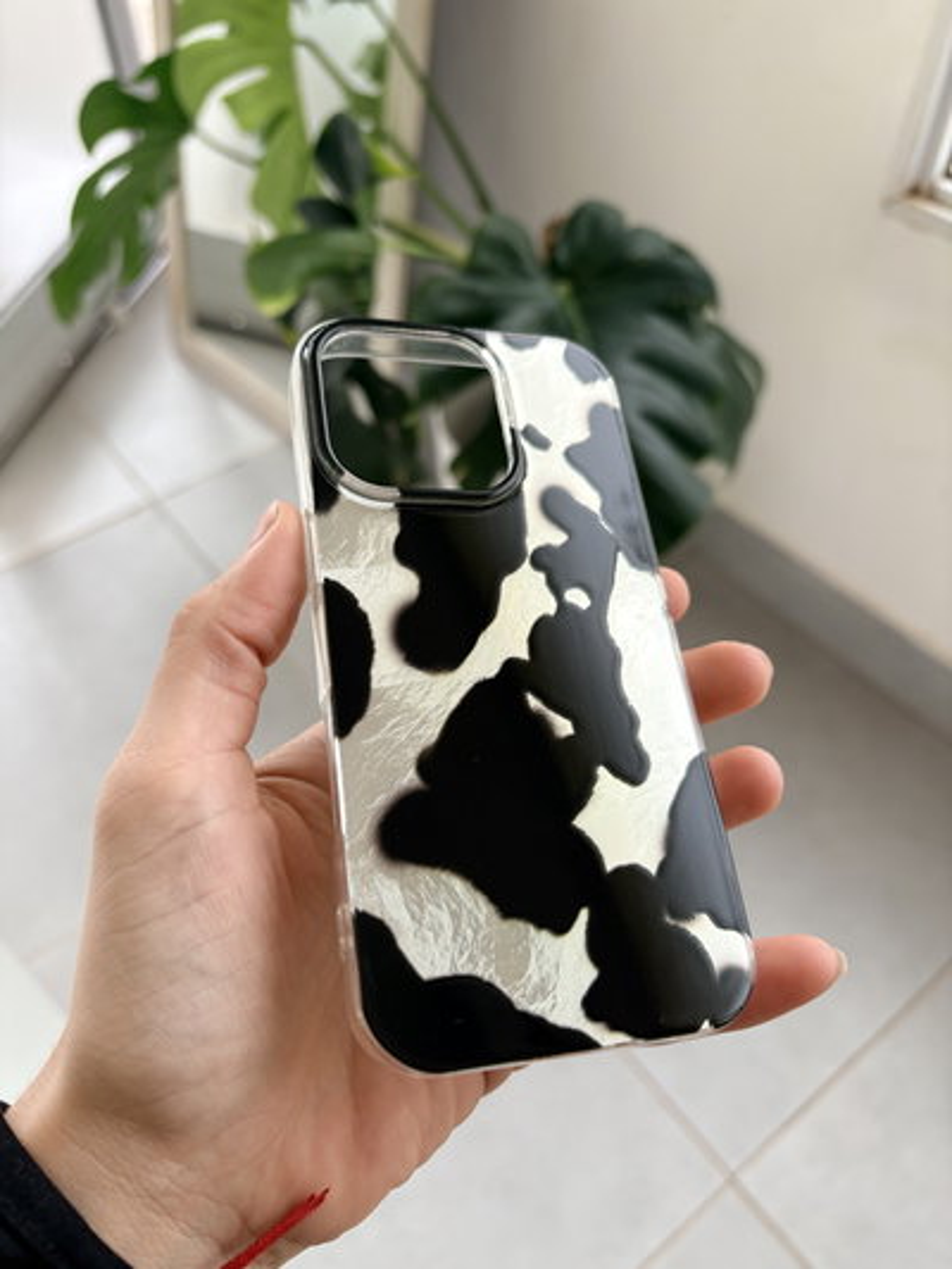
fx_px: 953
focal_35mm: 26
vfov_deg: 67.3
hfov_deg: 53.1
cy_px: 634
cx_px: 476
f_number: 1.6
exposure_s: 1/122
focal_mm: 5.96
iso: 64
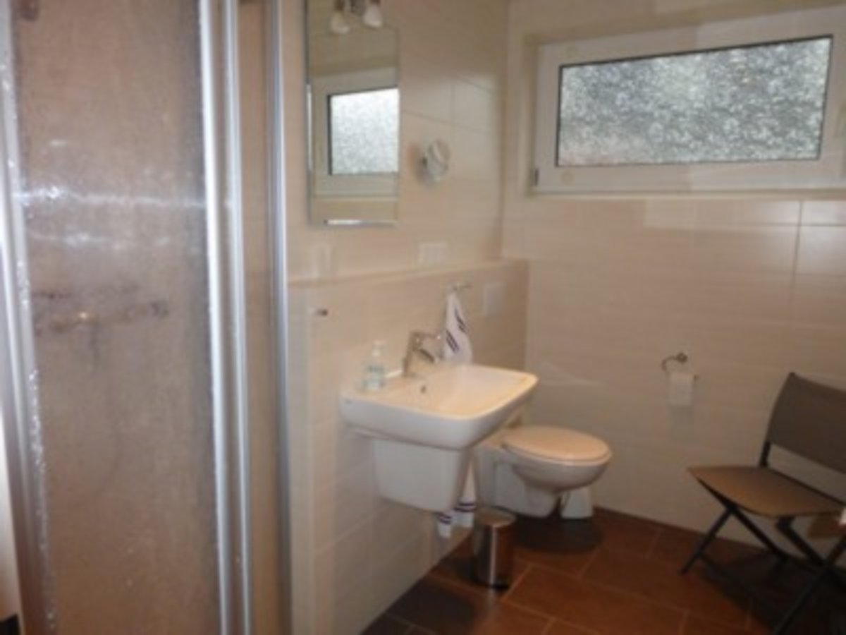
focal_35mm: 25
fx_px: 611
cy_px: 318
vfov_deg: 54.9
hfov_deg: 69.4
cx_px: 423
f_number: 3.3
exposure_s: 1/60
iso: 500
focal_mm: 4.3
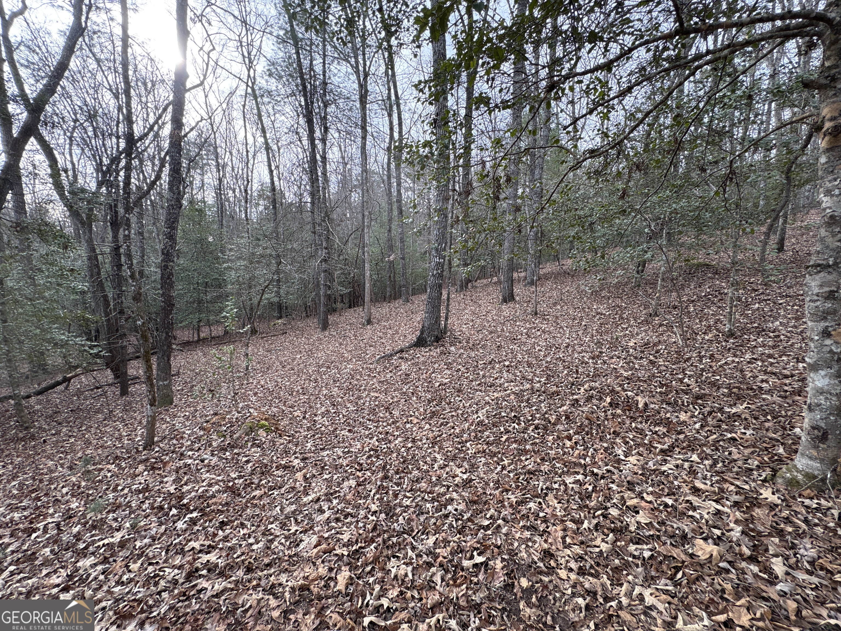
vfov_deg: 85.7
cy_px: 316
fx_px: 340
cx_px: 420
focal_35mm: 14
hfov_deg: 102.1
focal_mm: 2.22
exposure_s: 1/167
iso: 64
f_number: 2.2
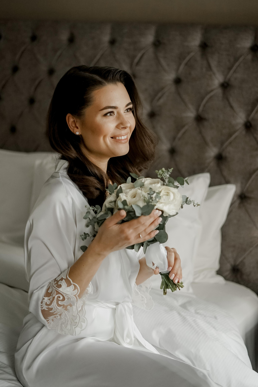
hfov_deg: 27.0
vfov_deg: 39.6
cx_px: 129
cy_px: 194
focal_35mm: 50
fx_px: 537
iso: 800
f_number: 1.8
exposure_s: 1/125
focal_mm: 50
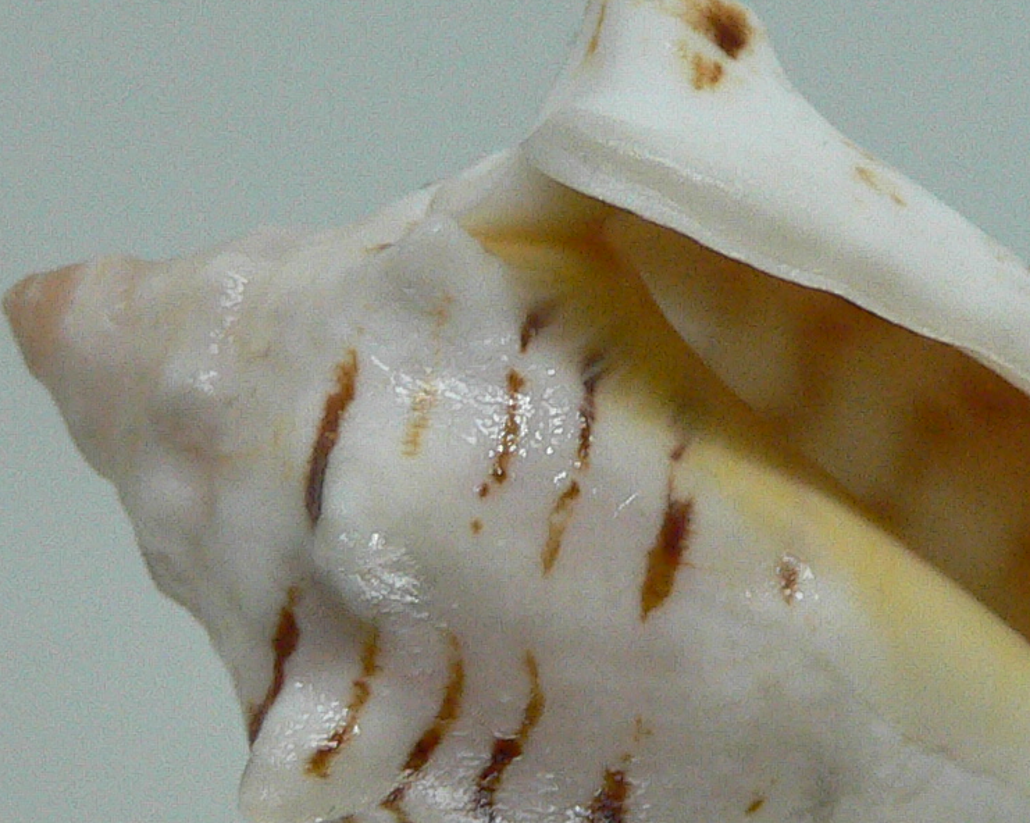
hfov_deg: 20.5
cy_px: 665
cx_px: 681
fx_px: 2834
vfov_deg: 16.4
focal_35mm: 93
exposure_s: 1/60
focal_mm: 4.6
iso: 200
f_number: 2.8
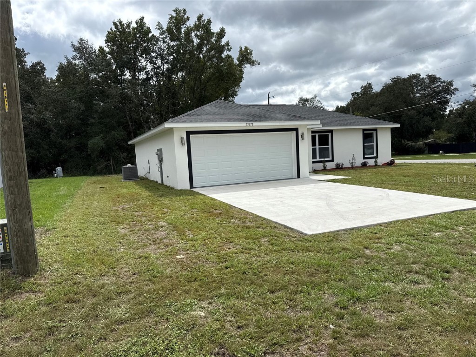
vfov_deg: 56.8
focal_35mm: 24
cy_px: 178
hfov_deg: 71.6
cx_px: 238
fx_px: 330
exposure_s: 1/7353
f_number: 1.78
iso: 80
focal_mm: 6.76
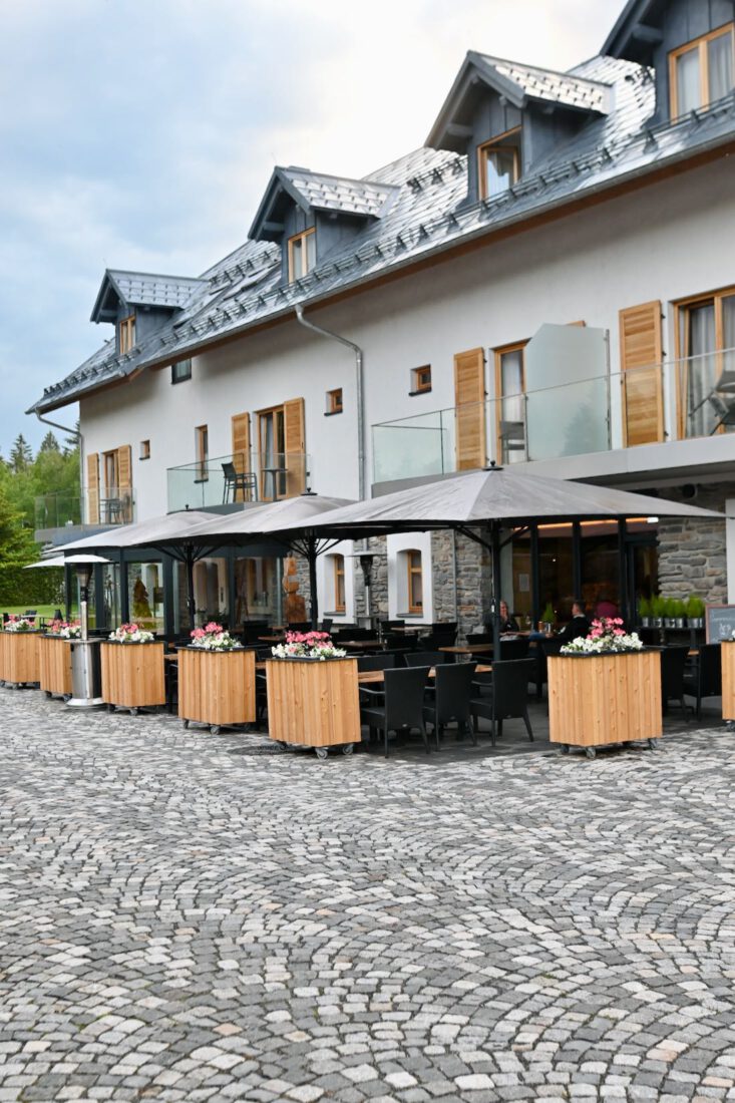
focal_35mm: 36
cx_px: 368
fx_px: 1103
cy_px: 552
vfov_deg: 53.1
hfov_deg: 36.9
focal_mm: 24
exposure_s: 1/250
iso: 400
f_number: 3.2
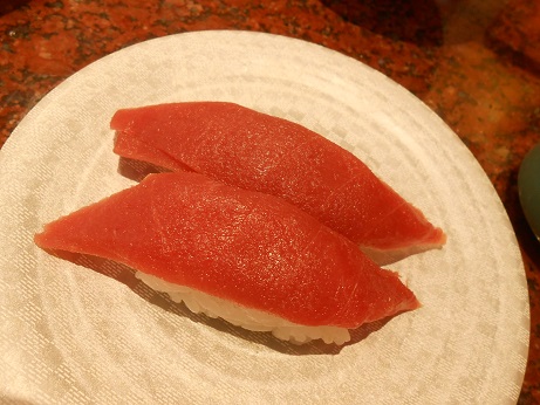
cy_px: 202
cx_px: 270
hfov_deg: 60.0
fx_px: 468
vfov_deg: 46.8
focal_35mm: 30
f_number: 3.8
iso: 250
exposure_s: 1/30
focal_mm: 5.3
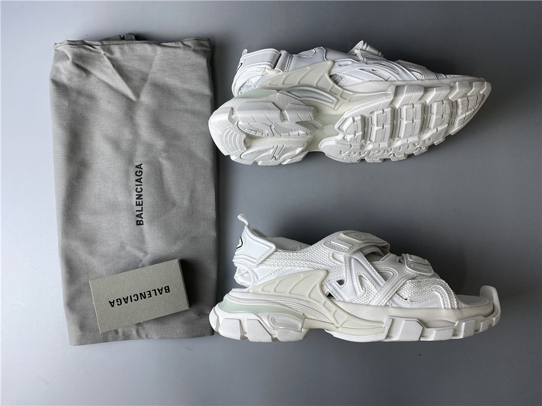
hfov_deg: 67.3
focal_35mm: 26
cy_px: 203
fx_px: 407
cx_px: 271
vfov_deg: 53.1
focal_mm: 4.25
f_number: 1.8
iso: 80
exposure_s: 1/100
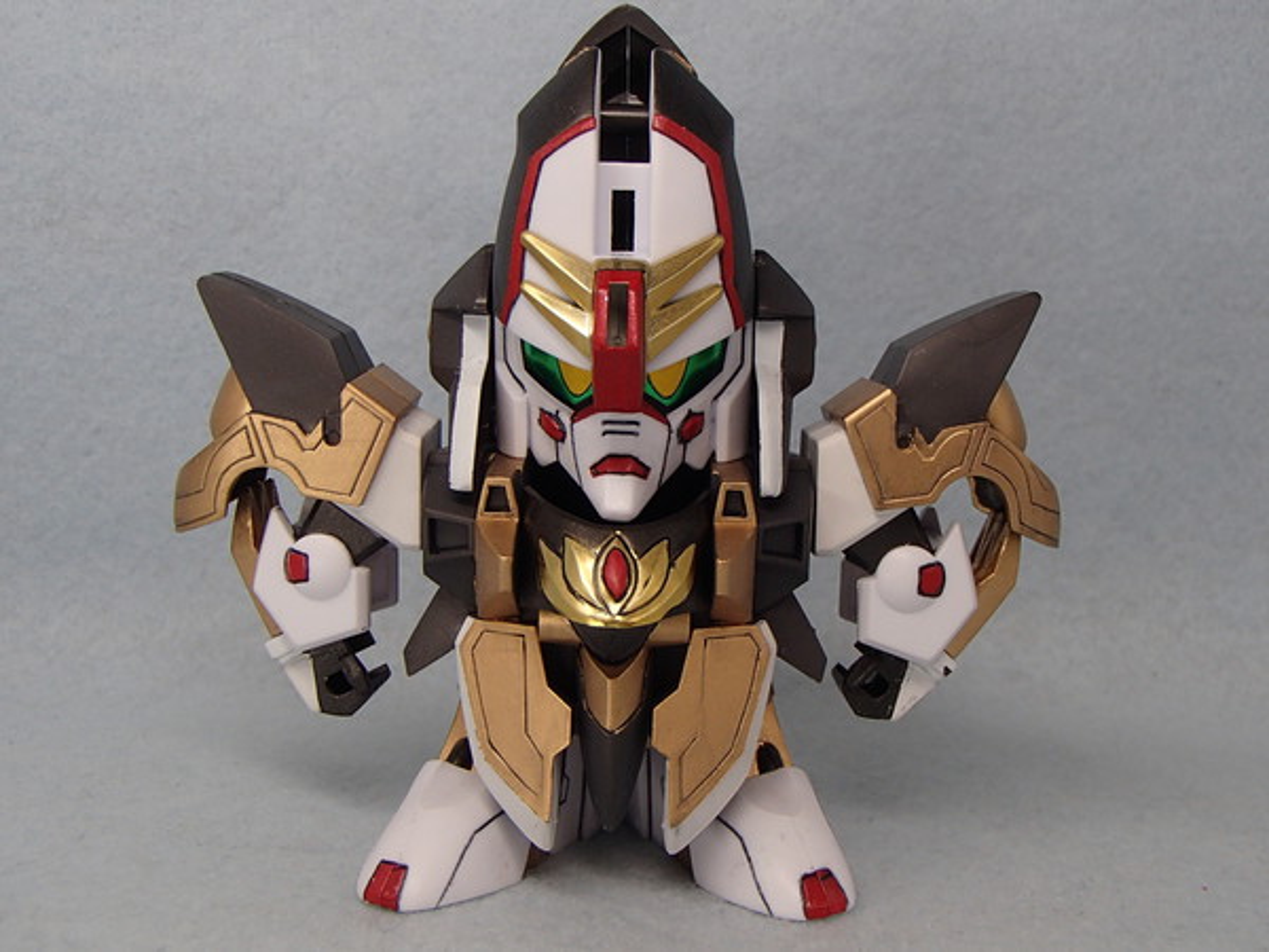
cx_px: 634
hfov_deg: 50.1
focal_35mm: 37
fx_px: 1356
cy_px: 476
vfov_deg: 38.7
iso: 200
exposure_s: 1/160
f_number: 4.7
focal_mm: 6.64
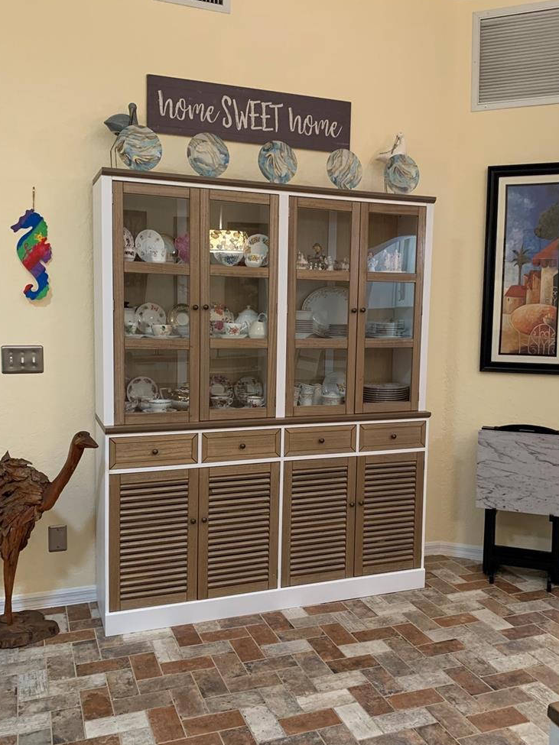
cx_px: 314
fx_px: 689
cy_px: 390
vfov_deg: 56.8
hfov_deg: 44.1
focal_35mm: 32
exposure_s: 1/60
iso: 320
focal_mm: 4.25
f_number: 1.8
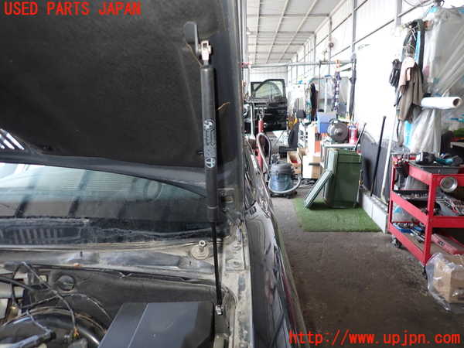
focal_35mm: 25
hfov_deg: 69.4
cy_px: 174
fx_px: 335
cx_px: 232
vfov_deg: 54.9
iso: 100
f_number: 2
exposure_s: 1/60
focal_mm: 4.5
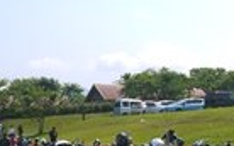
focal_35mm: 86
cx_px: 110
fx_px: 548
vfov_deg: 15.0
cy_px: 121
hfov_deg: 24.1
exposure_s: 1/500
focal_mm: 14
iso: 160
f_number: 7.1
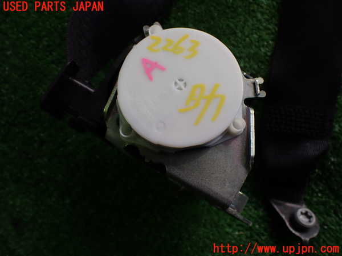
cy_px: 128
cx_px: 171
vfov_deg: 46.8
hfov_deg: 60.0
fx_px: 296
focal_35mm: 30
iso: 125
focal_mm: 5.4
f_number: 2.3
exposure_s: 1/125
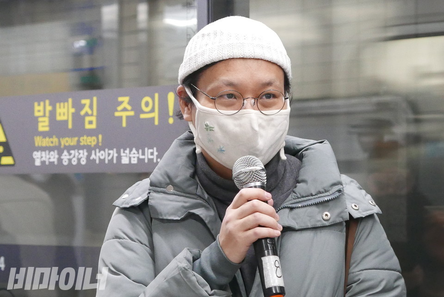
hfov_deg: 13.7
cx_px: 222
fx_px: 1852
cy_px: 148
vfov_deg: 9.2
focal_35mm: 150
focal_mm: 34
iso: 1600
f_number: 2.8
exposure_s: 1/100
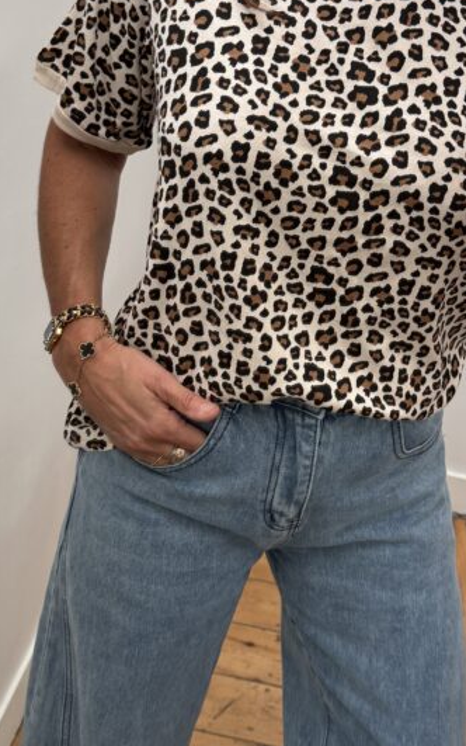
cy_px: 319
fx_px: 934
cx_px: 344
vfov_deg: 43.4
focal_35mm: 46
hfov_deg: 27.6
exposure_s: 1/121
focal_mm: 6.76
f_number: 1.78
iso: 125
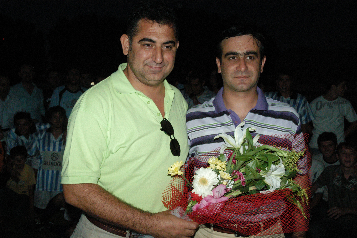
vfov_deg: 35.4
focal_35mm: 38
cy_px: 119
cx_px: 178
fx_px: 372
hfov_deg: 51.3
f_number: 6.3
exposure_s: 1/60
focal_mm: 25
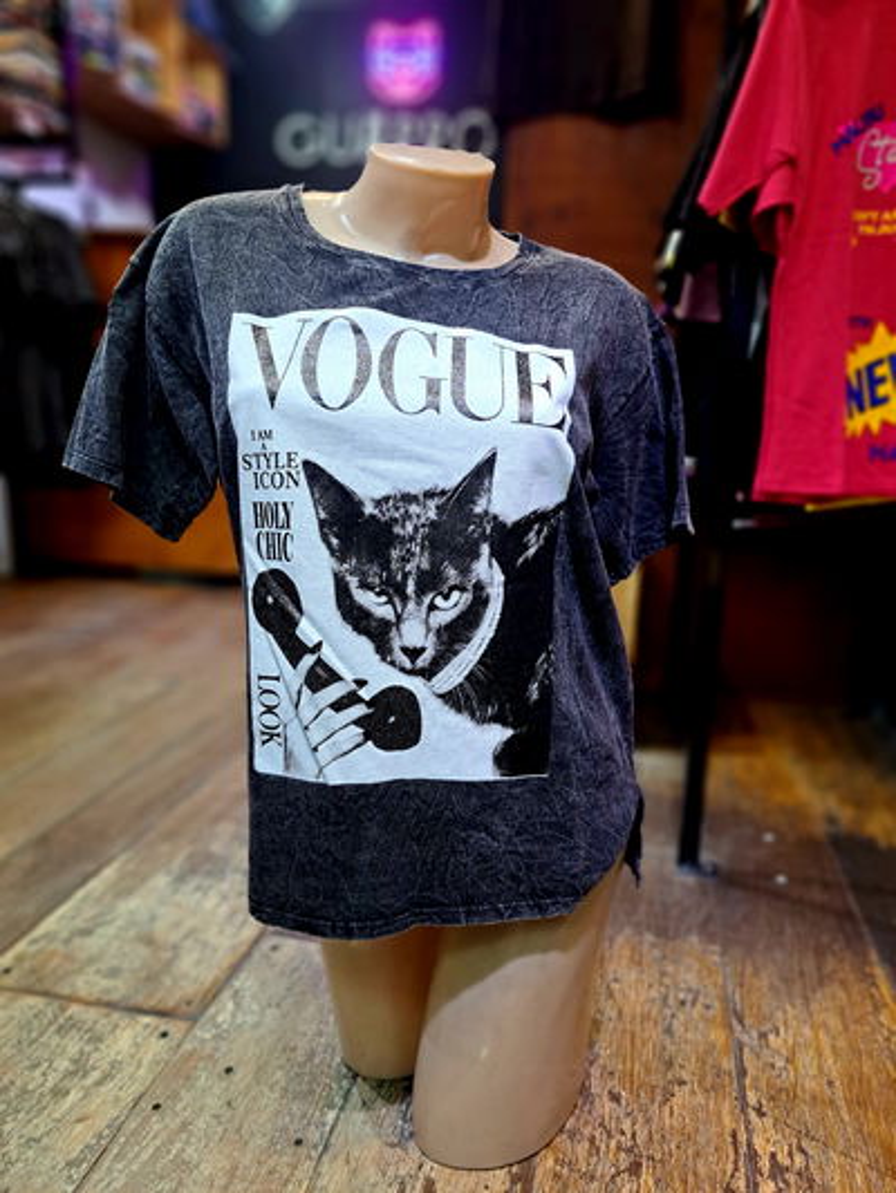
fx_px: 828
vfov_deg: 71.6
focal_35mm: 24
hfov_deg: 56.8
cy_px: 596
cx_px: 448
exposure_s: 1/50
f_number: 1.8
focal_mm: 5.23
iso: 100
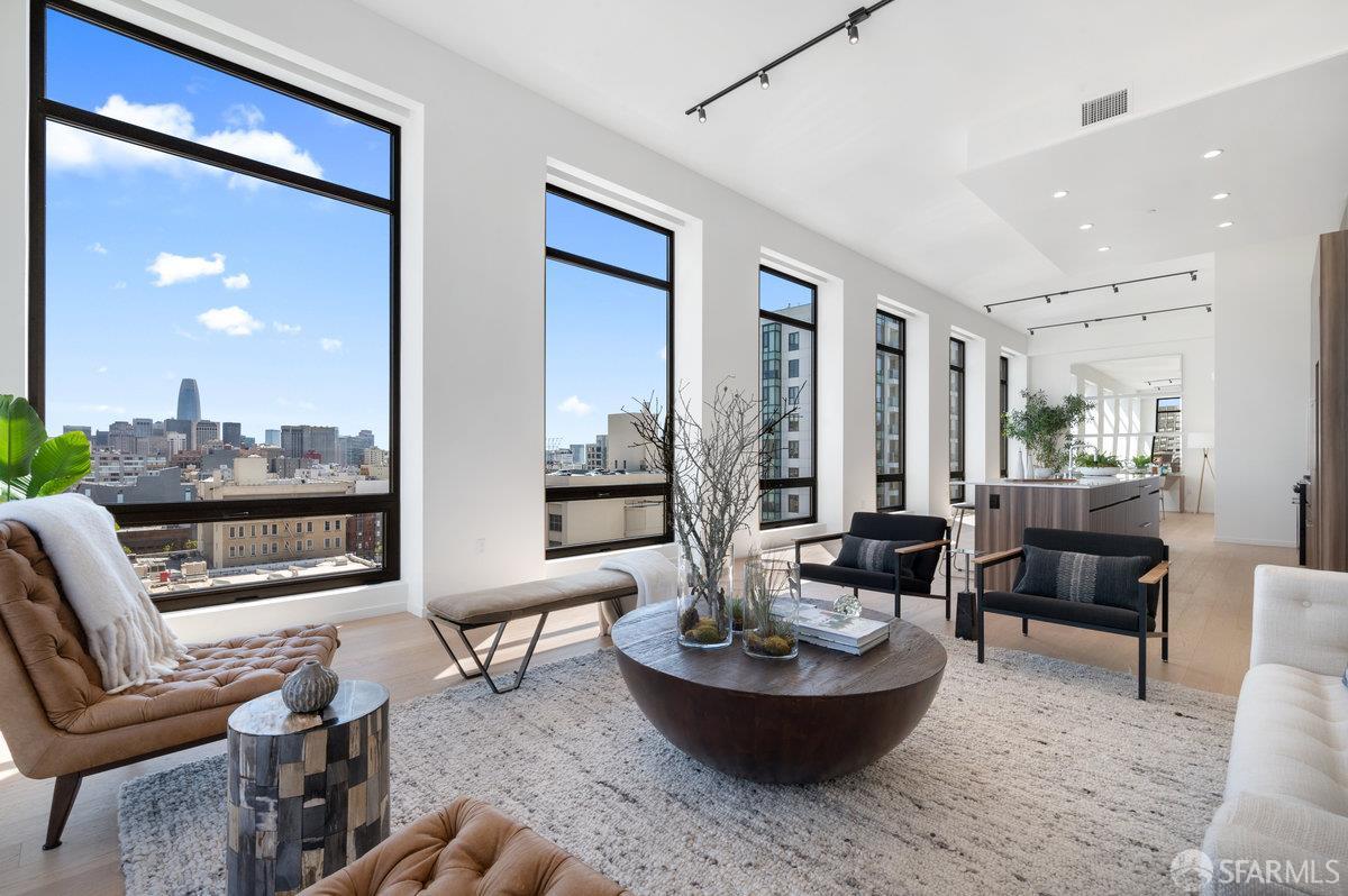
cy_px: 448
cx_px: 674
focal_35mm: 16
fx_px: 599
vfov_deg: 73.6
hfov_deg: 96.8
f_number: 11
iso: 400
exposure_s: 1/100
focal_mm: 16
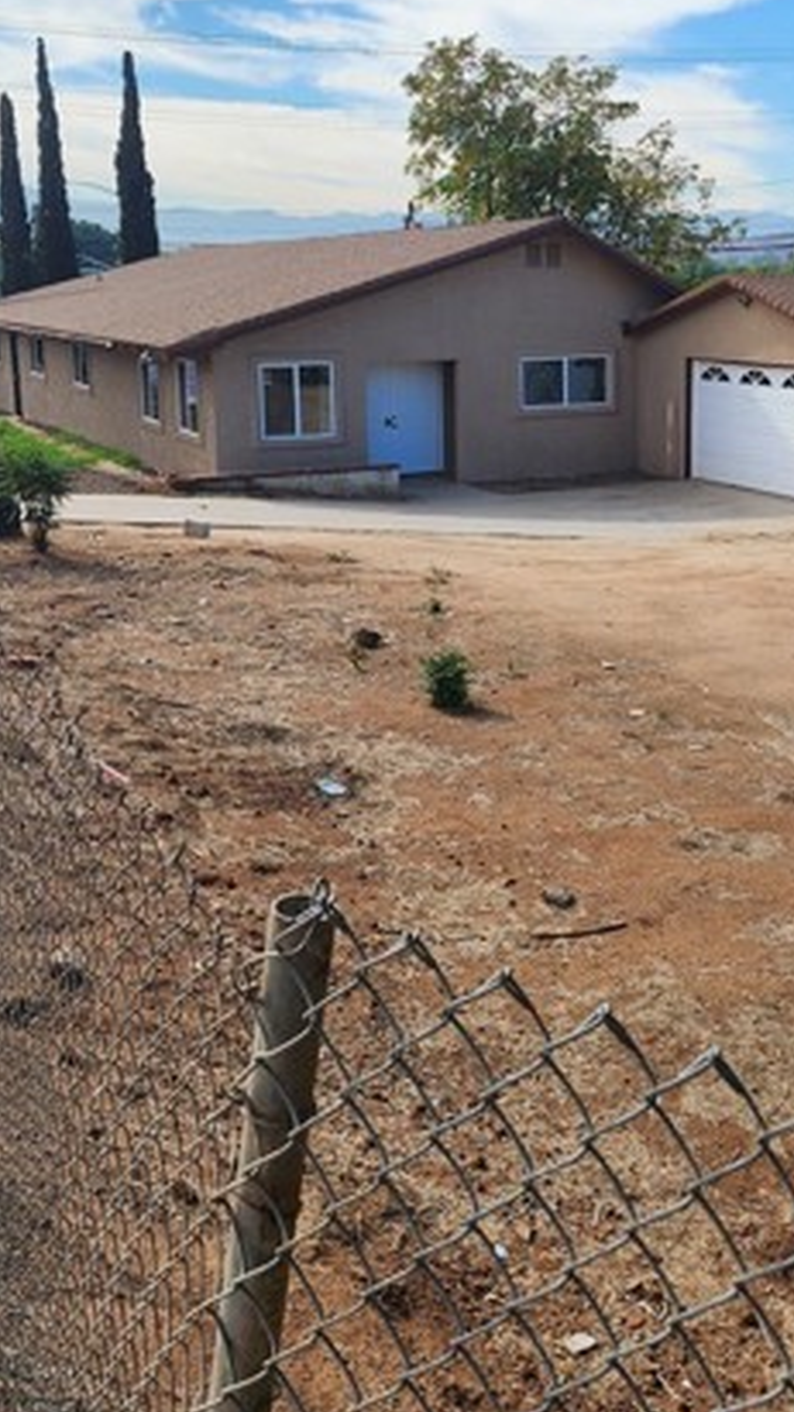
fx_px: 1461
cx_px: 598
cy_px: 550
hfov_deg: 29.9
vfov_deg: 51.2
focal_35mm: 39
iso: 12
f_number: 1.8
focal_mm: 6.4
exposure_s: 1/1096
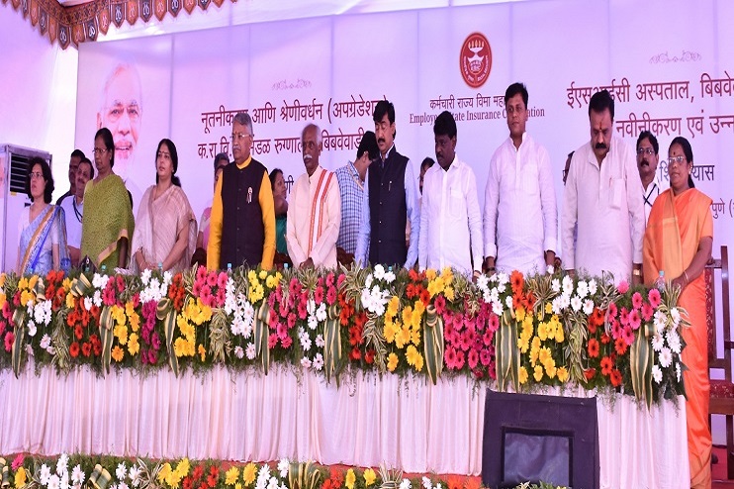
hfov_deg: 47.9
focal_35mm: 40
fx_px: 825
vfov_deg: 33.0
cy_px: 244
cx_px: 367
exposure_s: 1/125
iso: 1000
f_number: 5.6
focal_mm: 27
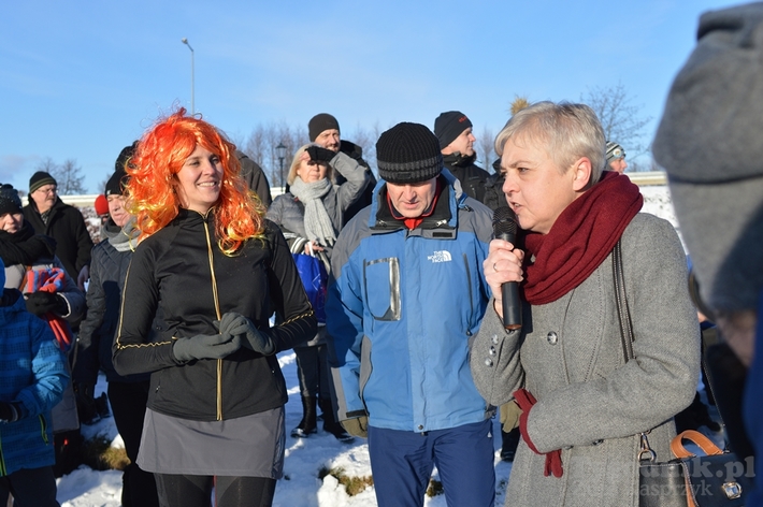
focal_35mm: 42
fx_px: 889
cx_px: 382
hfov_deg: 46.4
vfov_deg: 31.8
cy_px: 254
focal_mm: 28
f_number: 5.6
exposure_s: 1/500
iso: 100
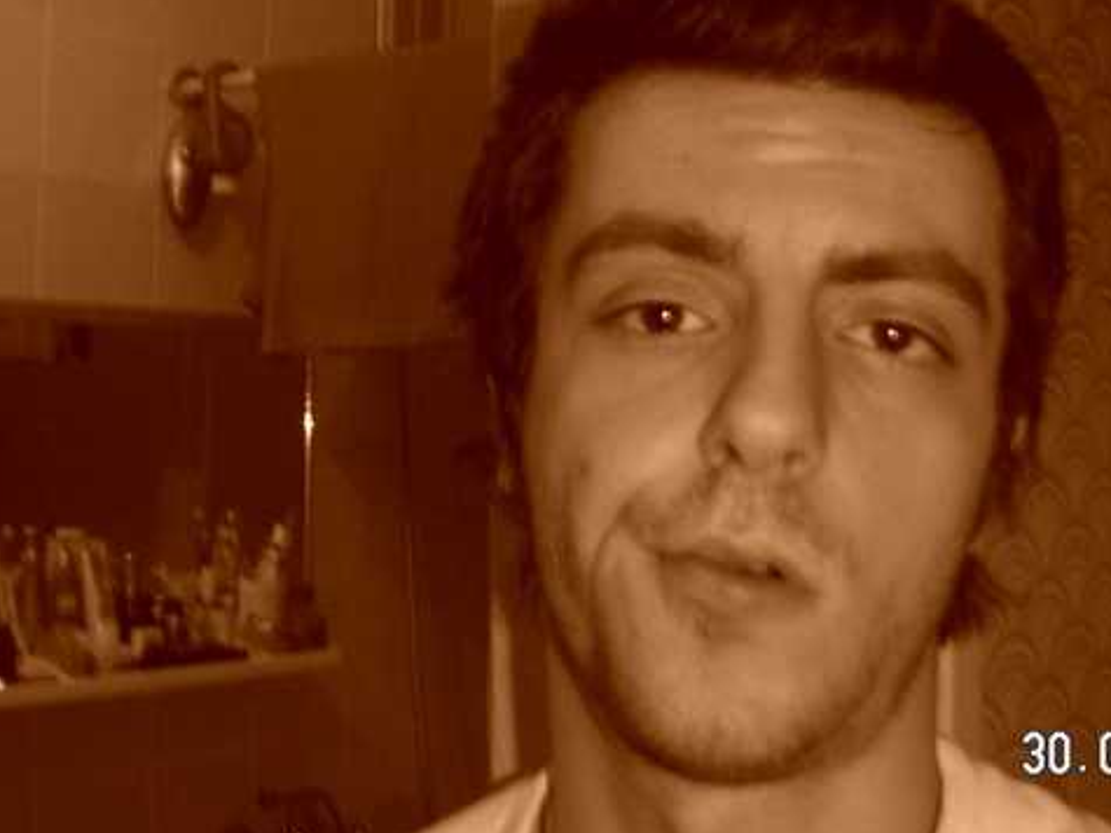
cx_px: 594
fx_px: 1797
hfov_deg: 34.3
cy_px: 259
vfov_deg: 25.9
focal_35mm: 56
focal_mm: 6
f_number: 2.8
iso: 160
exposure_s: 1/45
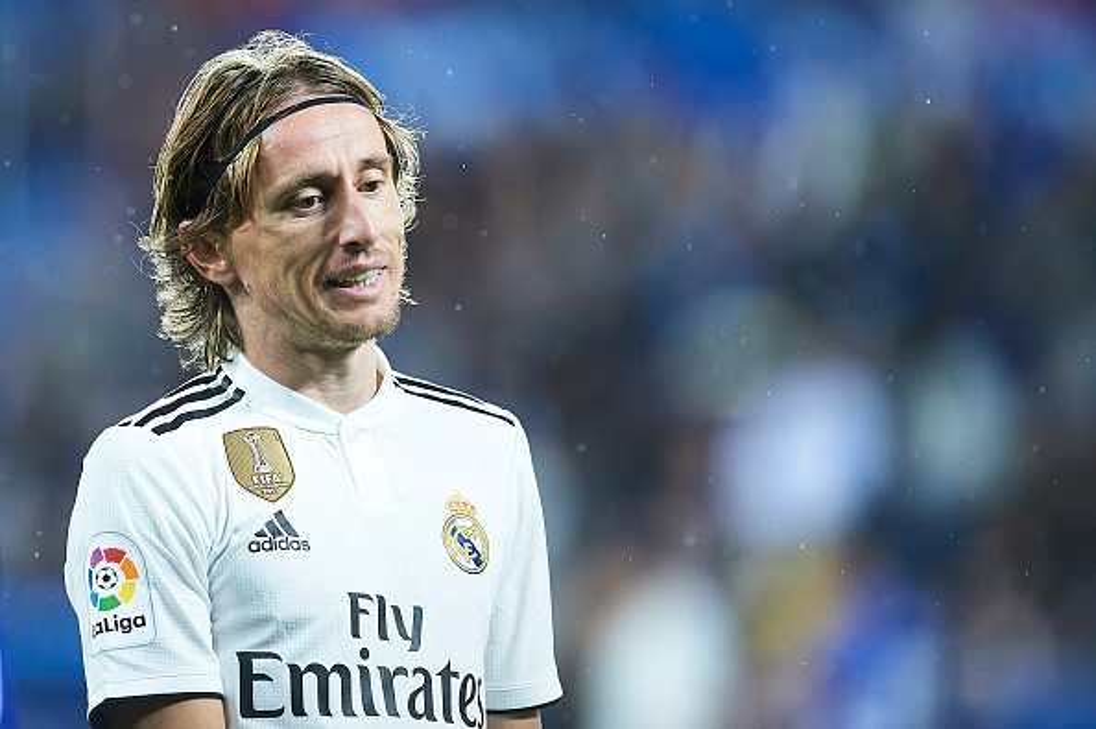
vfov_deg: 3.4
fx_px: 12167
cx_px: 548
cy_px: 364
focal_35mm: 400
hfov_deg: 5.2
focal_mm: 400
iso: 2500
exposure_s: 1/1600
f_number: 2.8
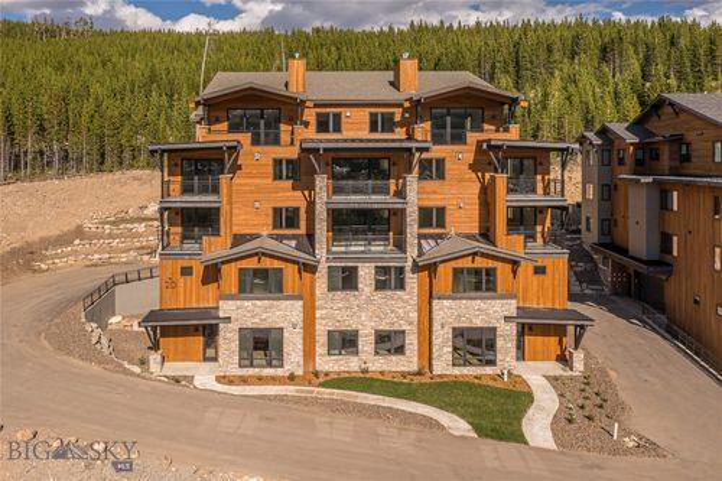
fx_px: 561
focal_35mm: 28
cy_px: 240
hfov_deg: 65.5
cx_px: 361
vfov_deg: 46.4
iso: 100
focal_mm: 10.26
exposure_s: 1/320
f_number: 8
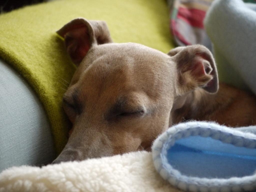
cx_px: 128
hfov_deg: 5.0
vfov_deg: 3.7
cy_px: 96
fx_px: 2958
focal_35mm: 400
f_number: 5.6
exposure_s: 1/15
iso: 800
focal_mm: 200
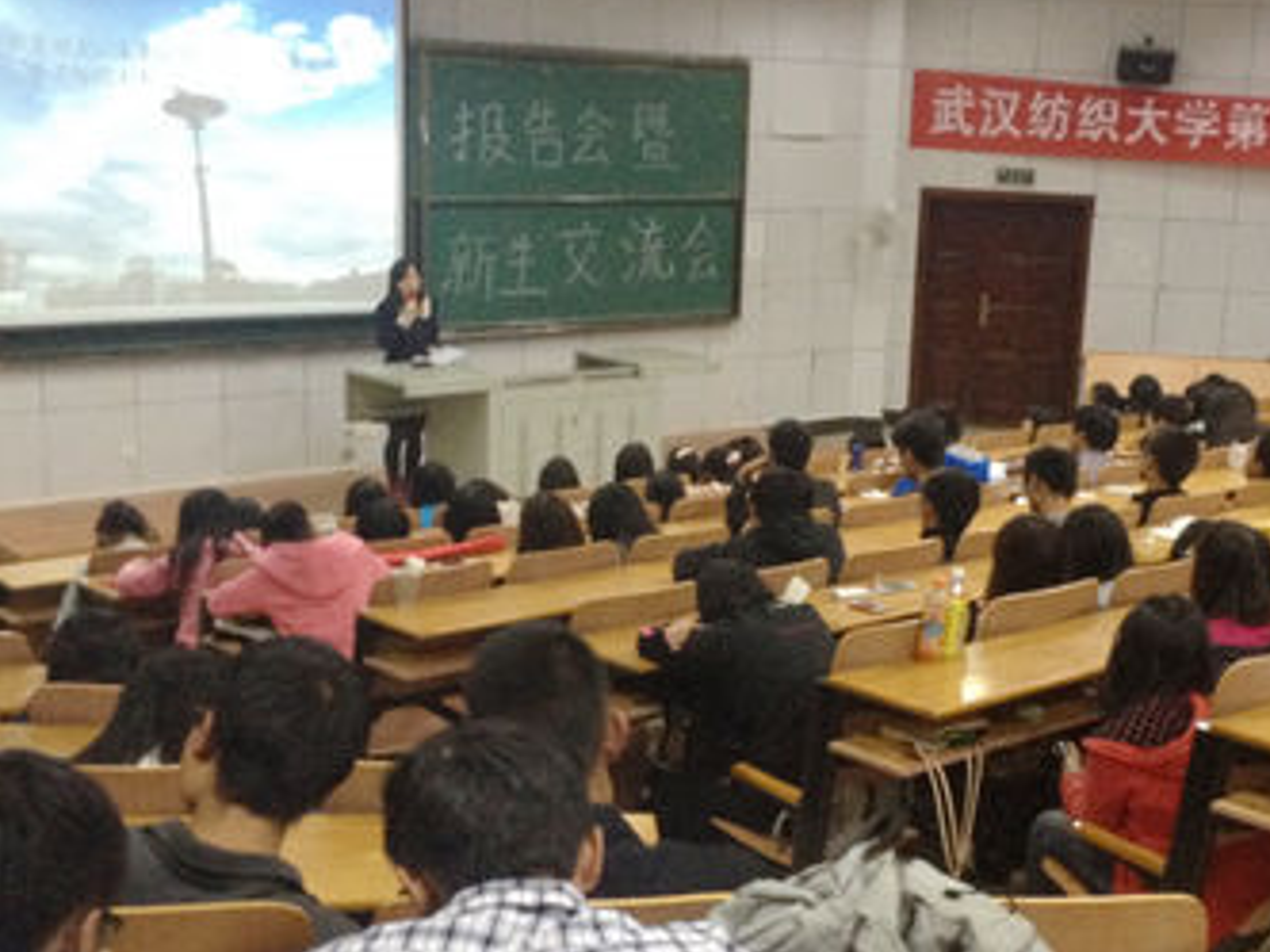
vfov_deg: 25.2
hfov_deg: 33.1
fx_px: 2128
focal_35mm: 58
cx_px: 773
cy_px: 520
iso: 320
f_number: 2.4
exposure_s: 1/20
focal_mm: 4.28
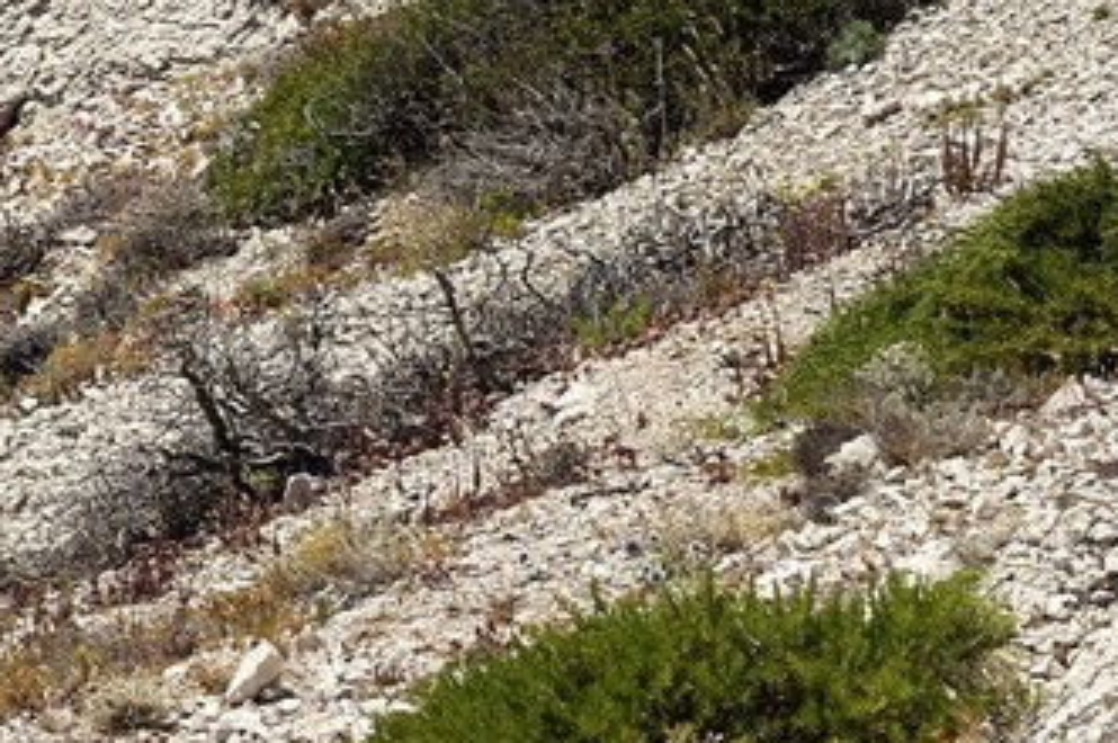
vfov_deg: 5.4
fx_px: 7787
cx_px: -1385
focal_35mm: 251
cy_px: -723
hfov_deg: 7.7
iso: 200
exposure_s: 1/400
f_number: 11
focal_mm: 52
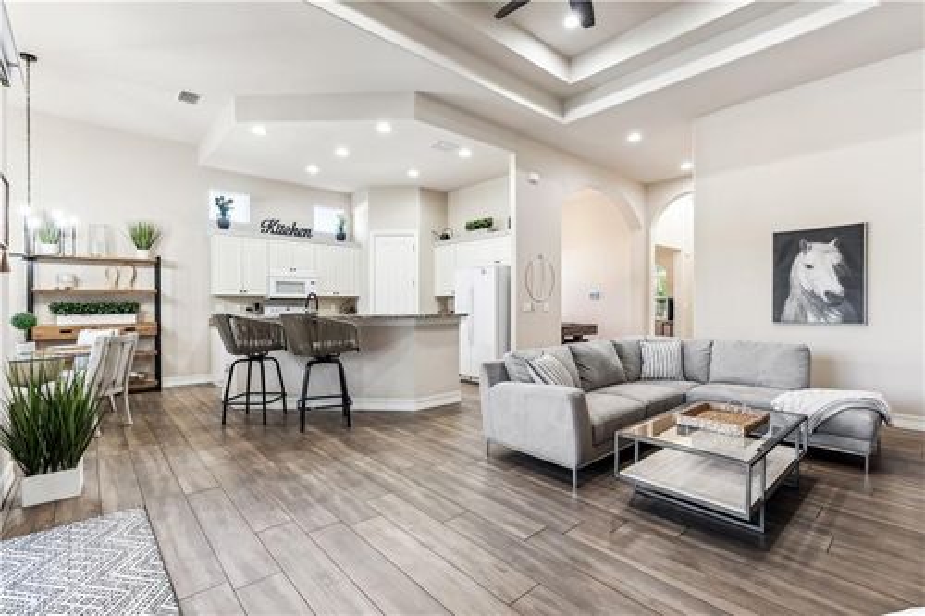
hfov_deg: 96.8
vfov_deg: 73.7
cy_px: 308
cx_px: 462
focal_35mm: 16
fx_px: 411
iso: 200
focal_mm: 16
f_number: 9
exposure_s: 1/4
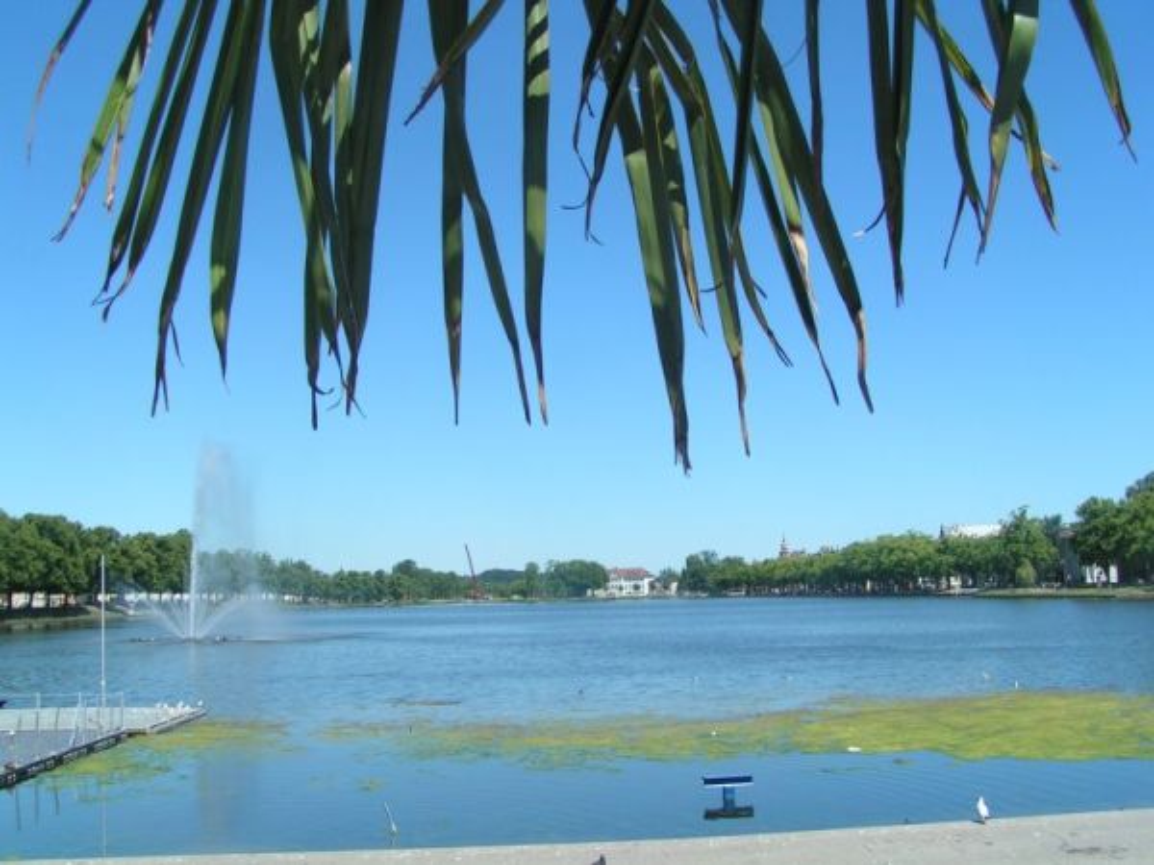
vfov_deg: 37.7
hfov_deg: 49.0
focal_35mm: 38
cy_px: 432
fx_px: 1267
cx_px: 577
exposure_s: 1/320
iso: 50
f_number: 5.6
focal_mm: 5.8
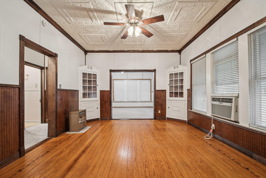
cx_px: 133
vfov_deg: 77.3
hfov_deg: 100.4
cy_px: 89
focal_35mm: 15
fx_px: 111
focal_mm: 10
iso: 400
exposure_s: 1/2.5
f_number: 8
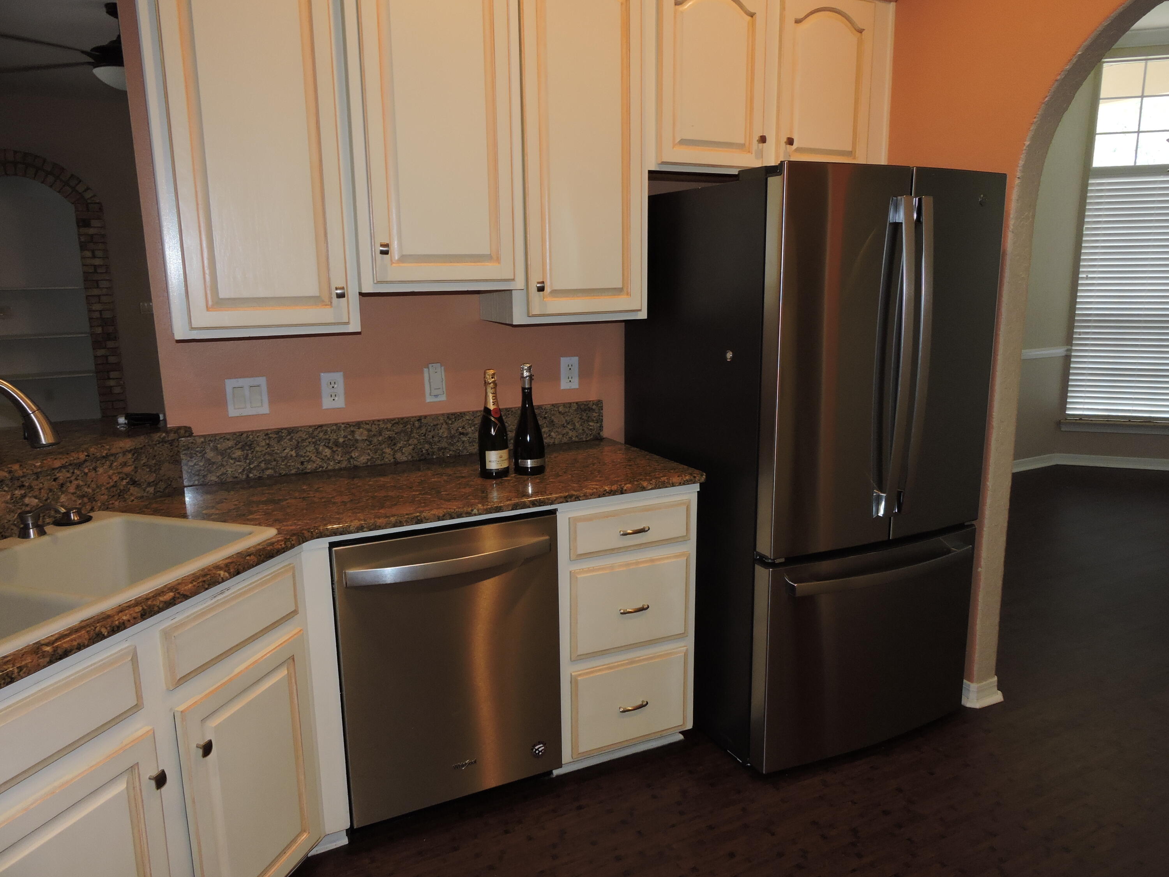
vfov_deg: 56.8
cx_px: 584
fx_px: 810
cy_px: 438
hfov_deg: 71.6
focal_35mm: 24
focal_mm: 4.3
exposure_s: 1/30
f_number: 3.3
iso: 200
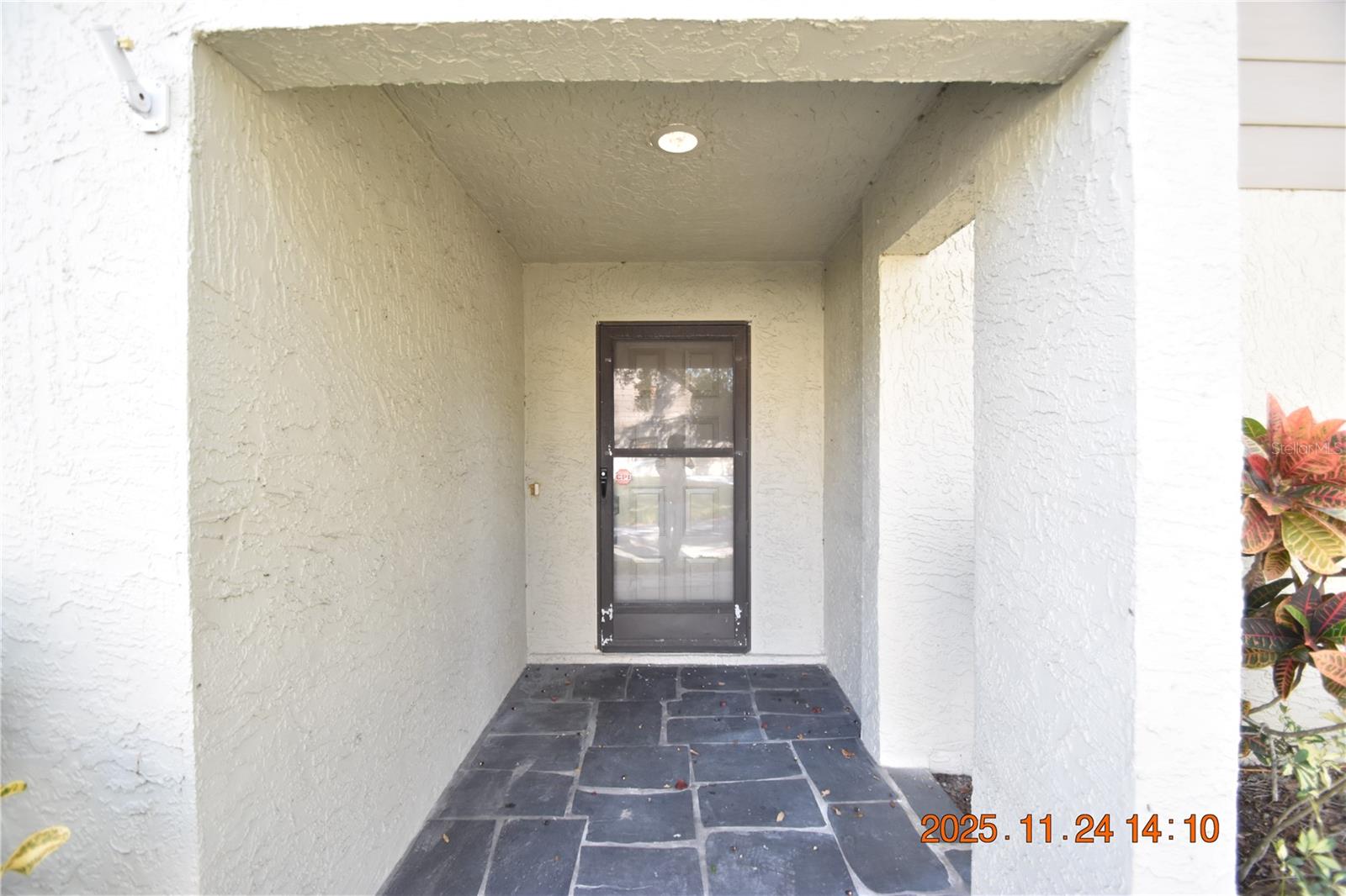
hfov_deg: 100.4
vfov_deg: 77.3
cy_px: 448
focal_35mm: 15
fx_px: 561
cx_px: 673
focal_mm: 10
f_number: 3.5
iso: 800
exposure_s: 1/180
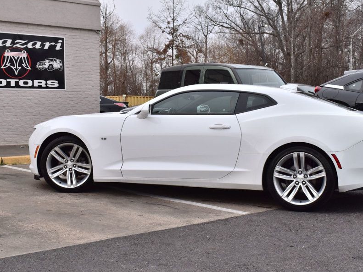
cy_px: 132
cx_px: 187
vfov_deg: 26.1
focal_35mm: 56
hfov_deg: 34.4
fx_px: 587
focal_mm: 30
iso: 400
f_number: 10
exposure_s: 1/320
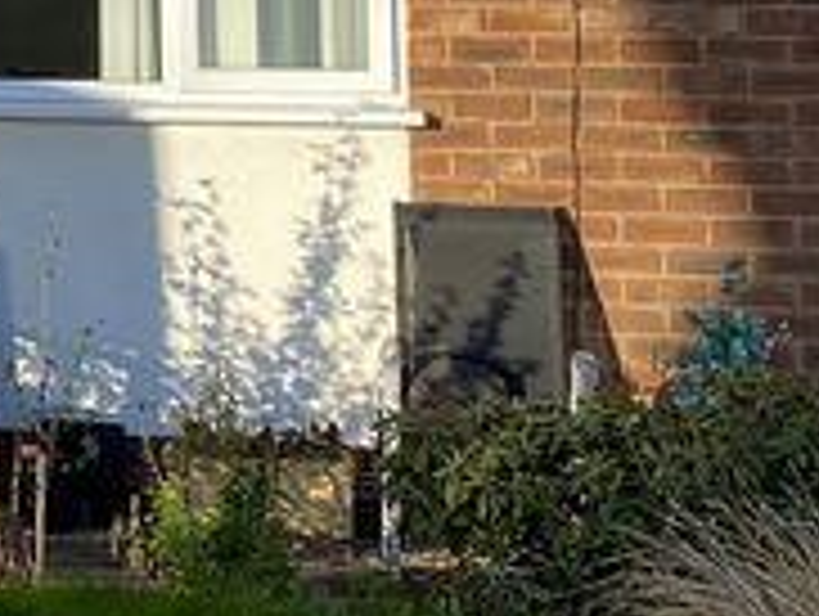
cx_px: -720
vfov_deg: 9.9
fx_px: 3459
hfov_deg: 12.2
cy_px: -292
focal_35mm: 146
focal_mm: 4.25
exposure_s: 1/949
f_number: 1.8
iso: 32
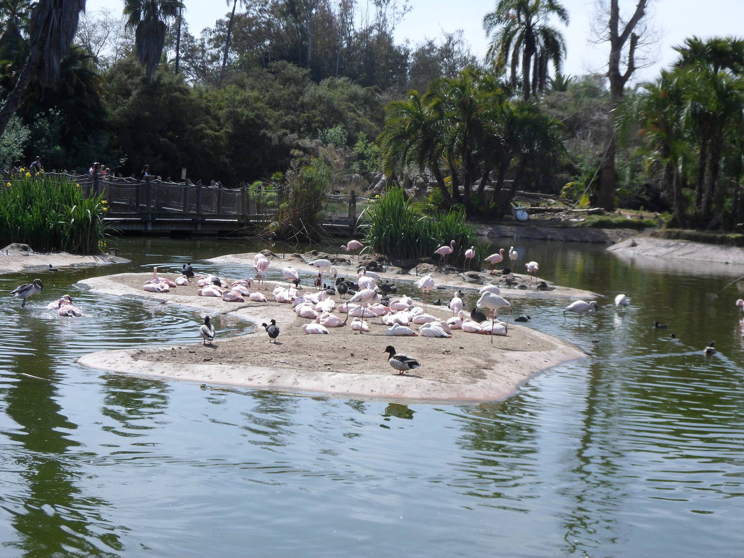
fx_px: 1462
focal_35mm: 68
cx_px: 372
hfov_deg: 28.6
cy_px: 279
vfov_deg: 21.6
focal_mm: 10.6
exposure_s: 1/500
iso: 80
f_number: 4.7
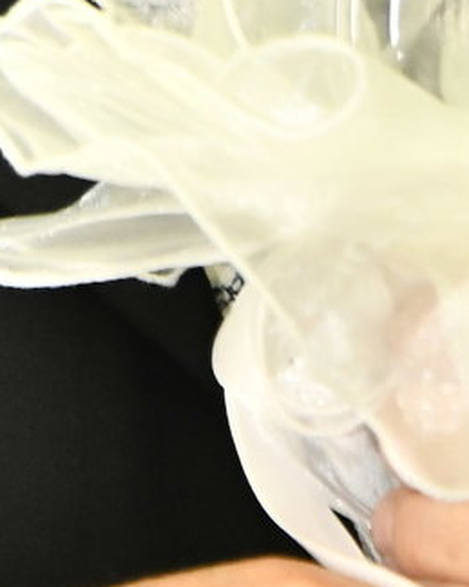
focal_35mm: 743
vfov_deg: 2.6
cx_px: 16
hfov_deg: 2.1
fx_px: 12898
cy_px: -875
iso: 3200
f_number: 5.6
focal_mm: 122
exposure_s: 1/125
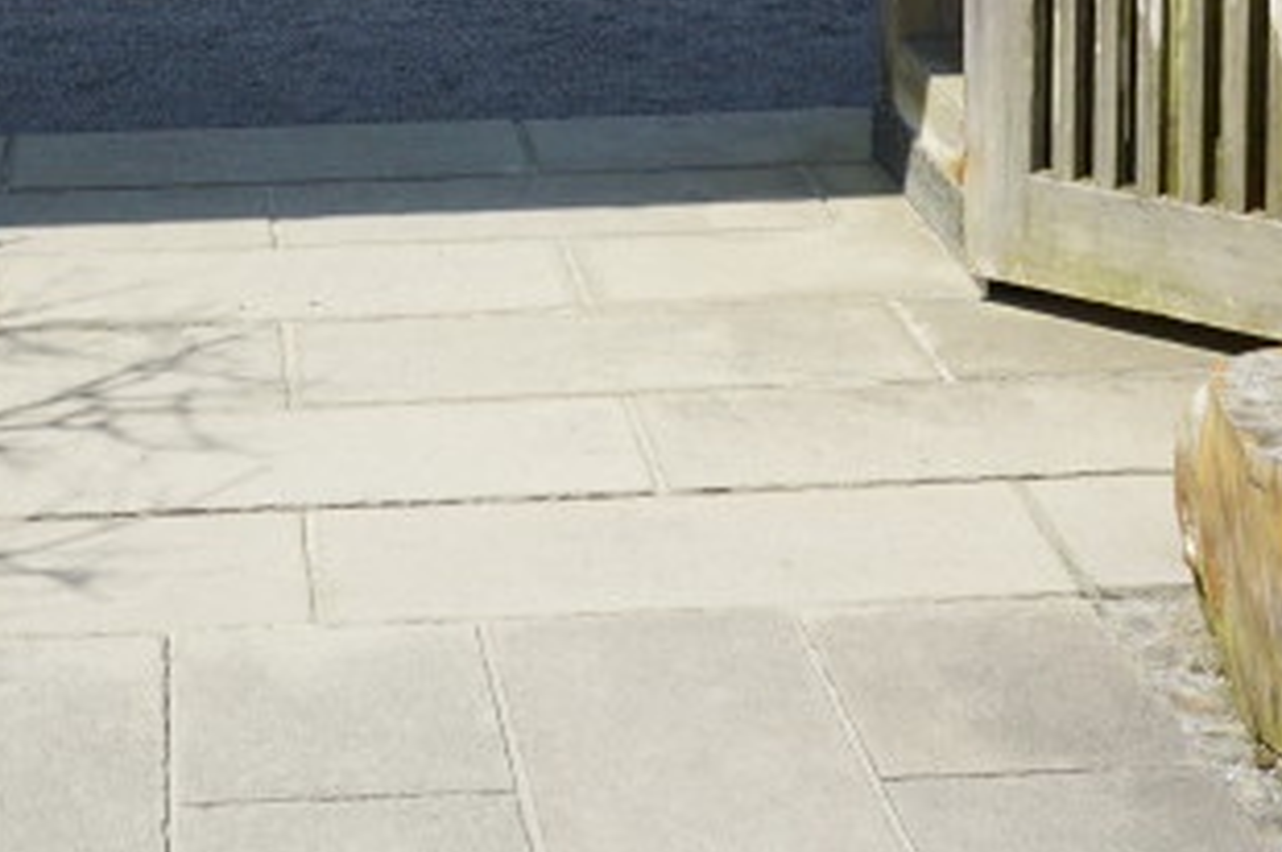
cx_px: 339
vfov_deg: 13.8
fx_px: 3308
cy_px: -438
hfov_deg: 21.8
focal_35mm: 93
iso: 100
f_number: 10
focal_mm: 16
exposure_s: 1/100
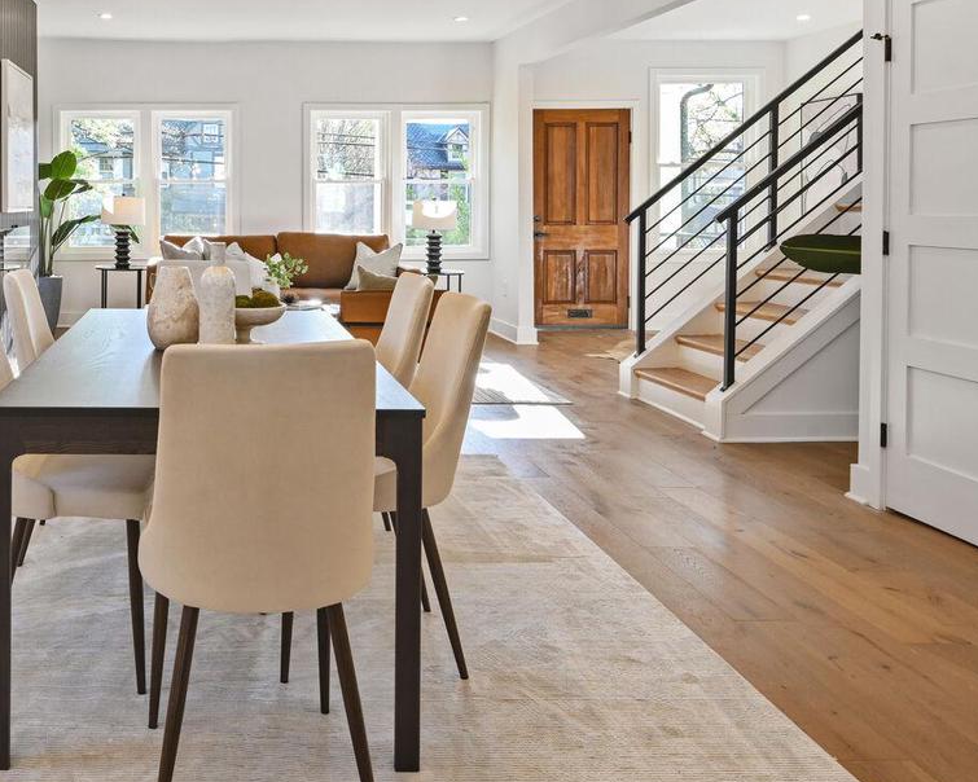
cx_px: 206
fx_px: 1010
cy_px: 215
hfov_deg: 48.9
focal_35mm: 35
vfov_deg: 41.3
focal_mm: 19.5
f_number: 9
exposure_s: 1/20
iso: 200
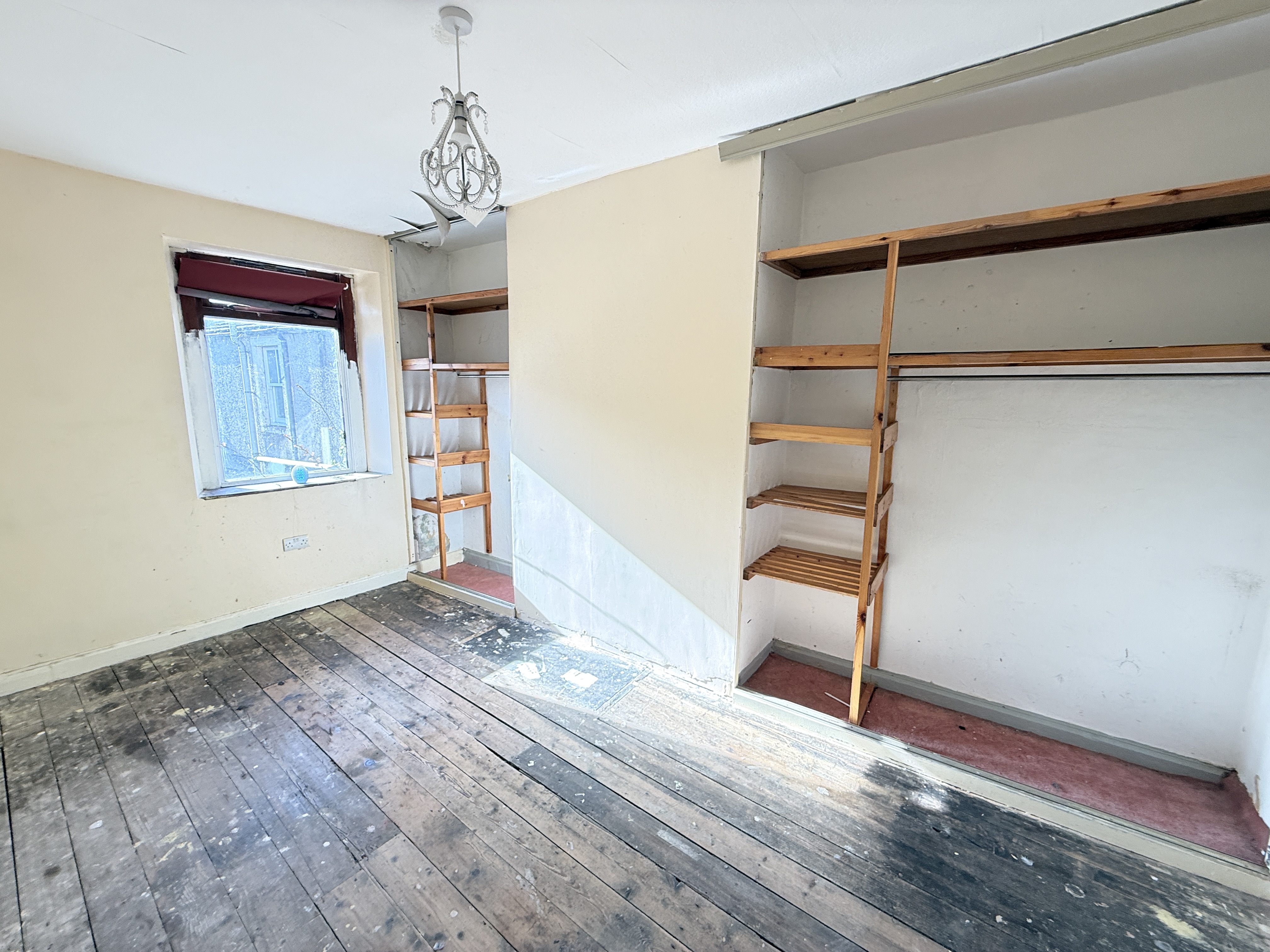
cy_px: 476
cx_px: 635
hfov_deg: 102.1
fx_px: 514
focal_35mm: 14
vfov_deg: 85.7
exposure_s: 1/99
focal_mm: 2.22
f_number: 2.2
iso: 125
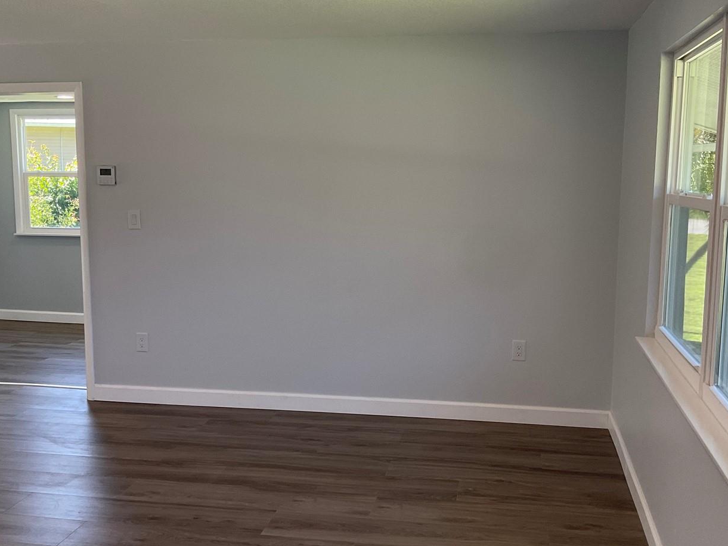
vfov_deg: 37.7
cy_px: 271
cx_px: 389
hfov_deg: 48.9
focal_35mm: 38
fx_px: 799
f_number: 1.8
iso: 64
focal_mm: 3
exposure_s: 1/120
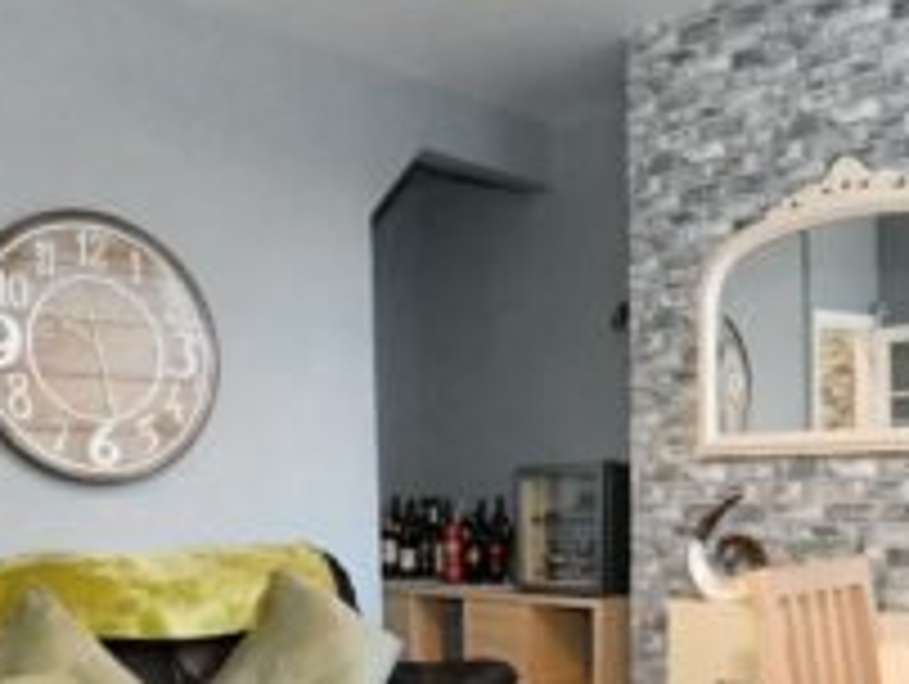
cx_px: 508
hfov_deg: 45.6
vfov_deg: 33.7
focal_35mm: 41
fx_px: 1078
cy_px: 587
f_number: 10
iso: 5000
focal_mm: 15
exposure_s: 1/60
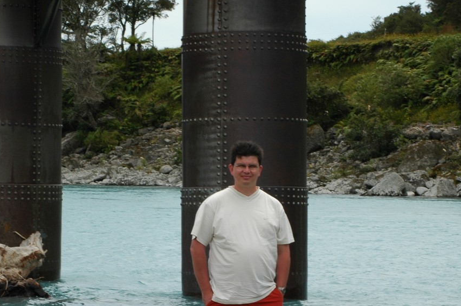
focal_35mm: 190
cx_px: 212
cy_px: 239
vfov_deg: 7.2
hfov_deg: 10.8
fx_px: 2430
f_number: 16
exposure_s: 1/125
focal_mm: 72
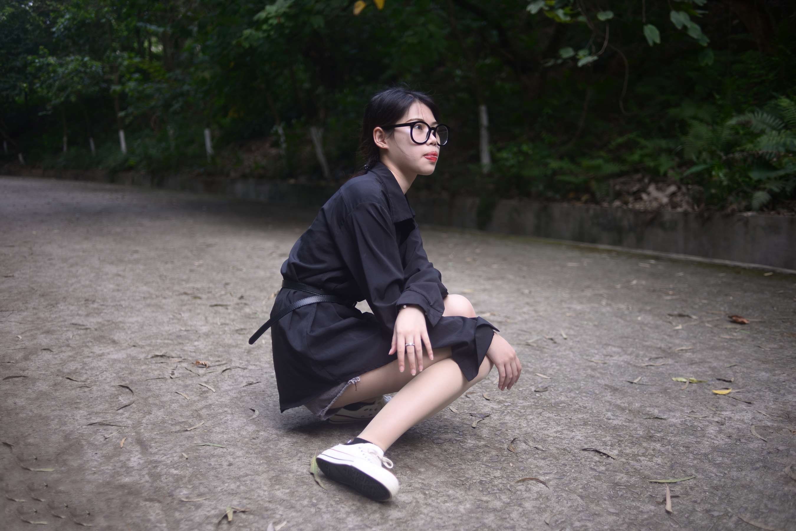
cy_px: 266
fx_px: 774
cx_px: 398
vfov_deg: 37.9
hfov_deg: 54.4
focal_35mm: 35
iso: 100
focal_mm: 35
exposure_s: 1/250
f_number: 2
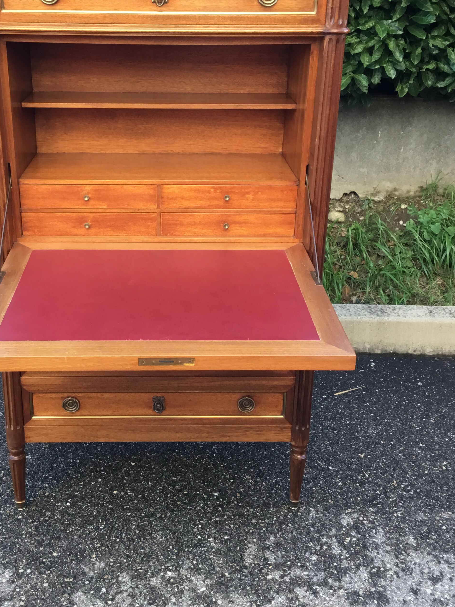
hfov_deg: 35.8
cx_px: 176
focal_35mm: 40
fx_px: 701
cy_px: 228
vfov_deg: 46.4
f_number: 2.4
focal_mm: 3.3
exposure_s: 1/33
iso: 25
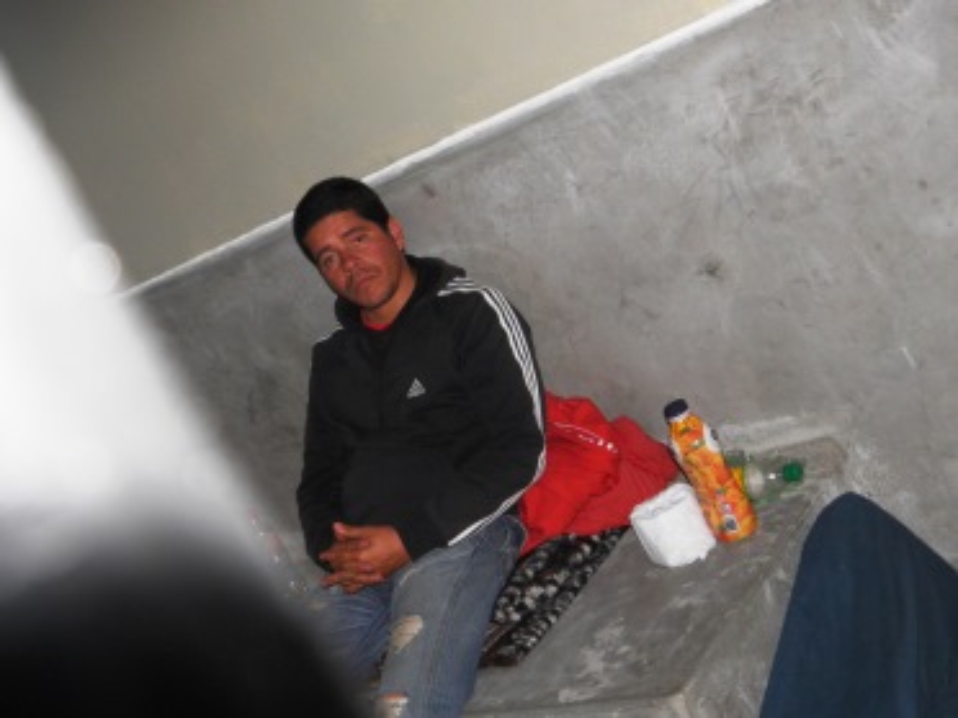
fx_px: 1218
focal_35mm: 44
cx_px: 479
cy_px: 359
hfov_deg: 42.9
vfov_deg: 32.9
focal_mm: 7.9
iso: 100
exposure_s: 1/60
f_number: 3.3
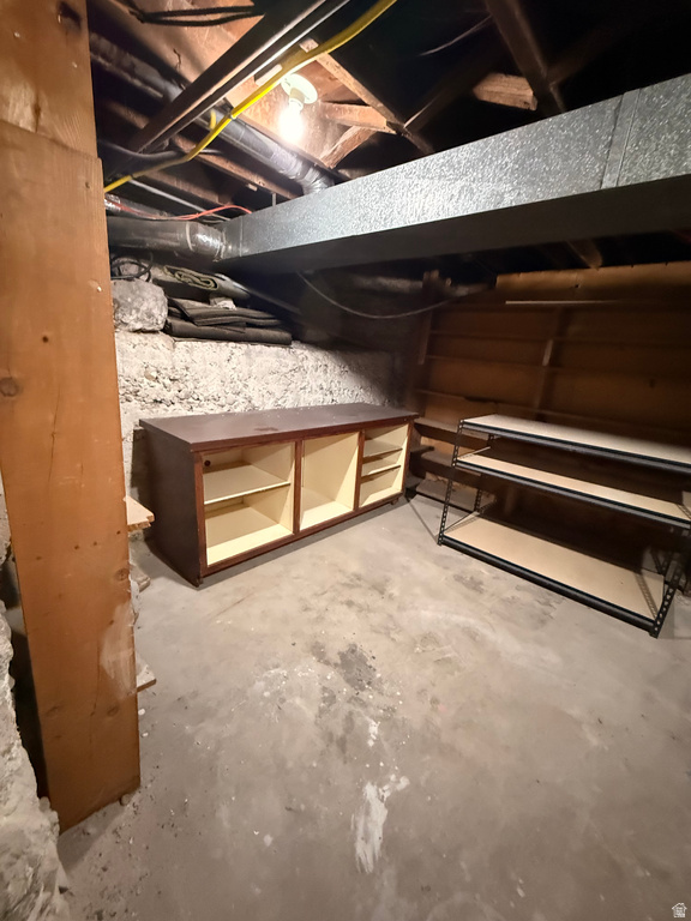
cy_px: 460
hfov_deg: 85.7
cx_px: 346
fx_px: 373
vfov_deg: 102.1
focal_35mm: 14
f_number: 2.2
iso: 1250
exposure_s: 1/40
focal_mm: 2.22
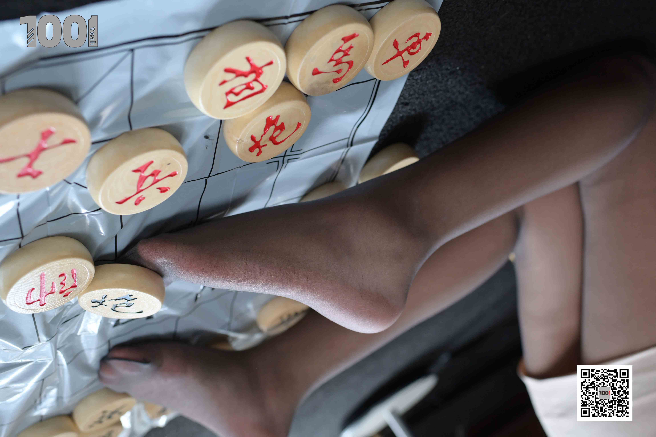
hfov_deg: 54.4
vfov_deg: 37.9
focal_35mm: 35
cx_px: 328
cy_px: 218
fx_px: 638
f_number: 5
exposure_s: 1/125
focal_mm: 35
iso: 800
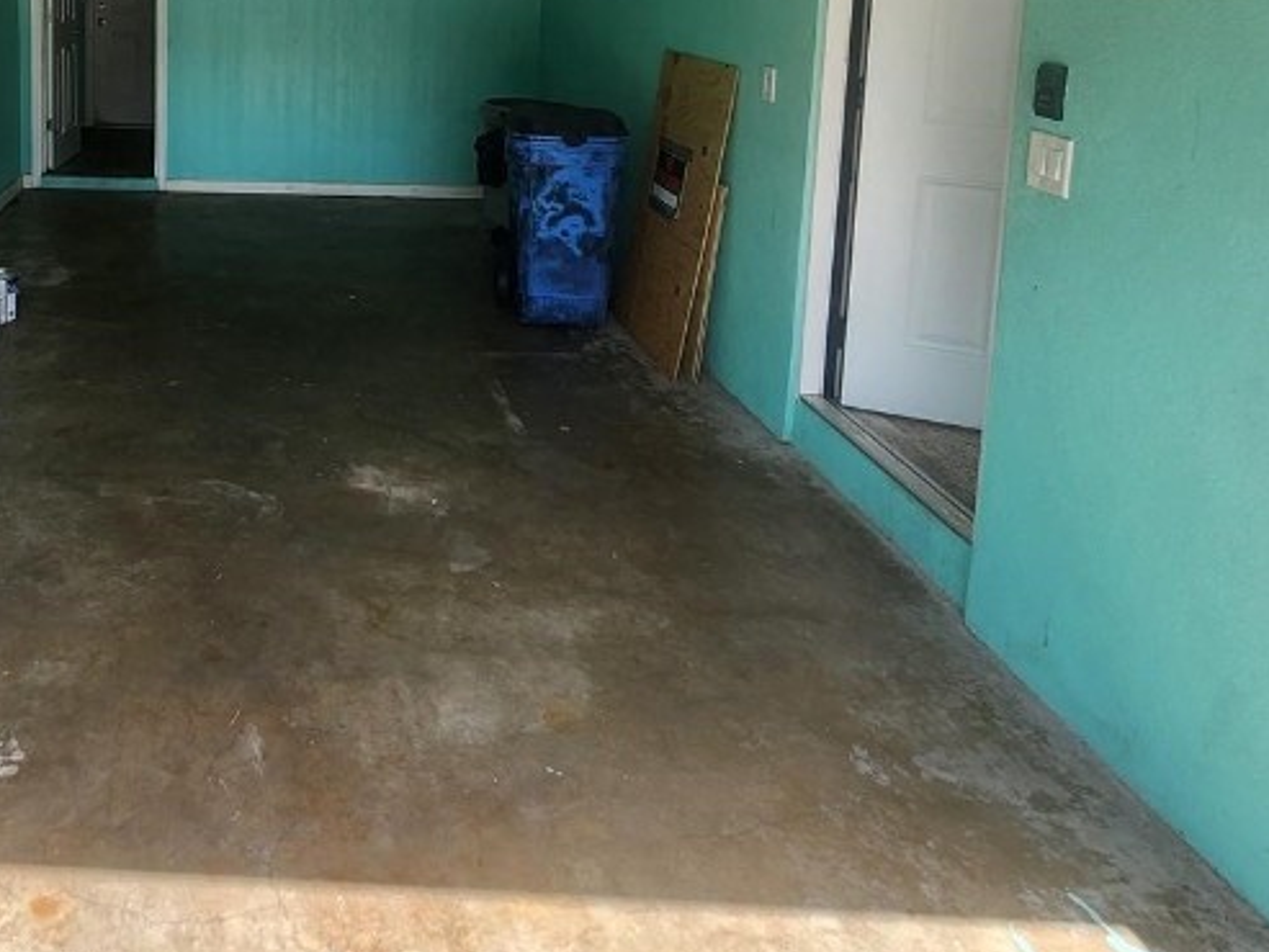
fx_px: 990
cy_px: 64
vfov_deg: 45.6
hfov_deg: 59.3
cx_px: 224
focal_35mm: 27
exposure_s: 1/417
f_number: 2.2
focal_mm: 2.2
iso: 50
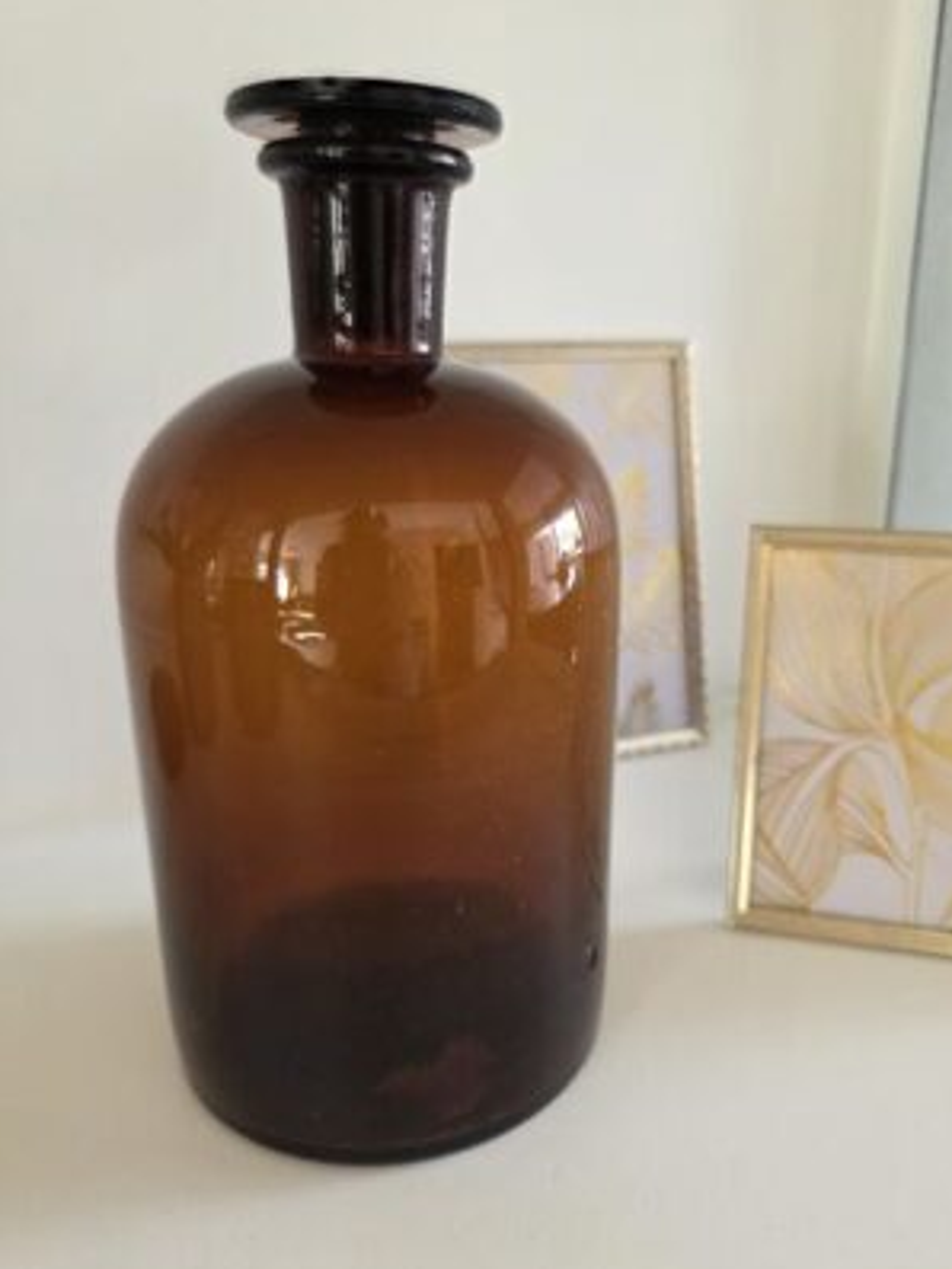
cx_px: 511
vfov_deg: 69.4
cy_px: 627
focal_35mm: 25
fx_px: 916
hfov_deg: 54.9
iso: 500
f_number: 1.7
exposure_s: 1/120
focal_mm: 6.3
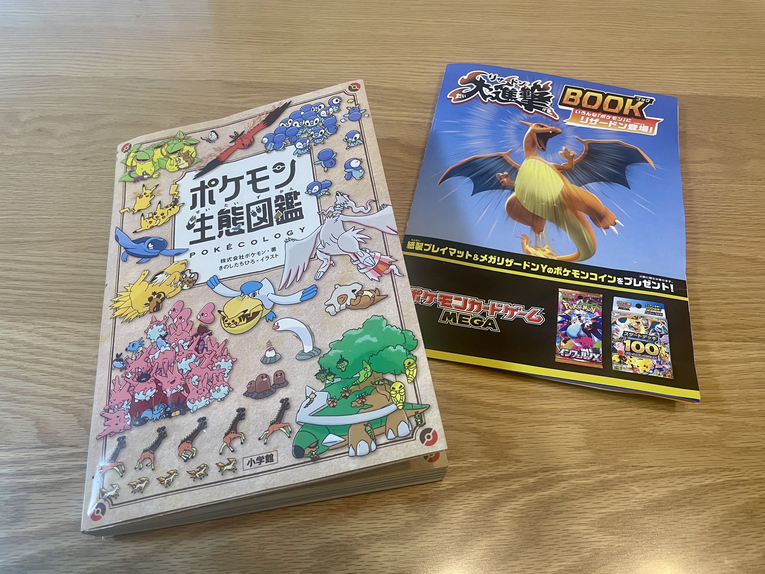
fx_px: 575
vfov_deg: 53.1
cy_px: 287
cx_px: 382
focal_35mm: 26
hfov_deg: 67.3
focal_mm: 4.2
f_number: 1.6
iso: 64
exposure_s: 1/50
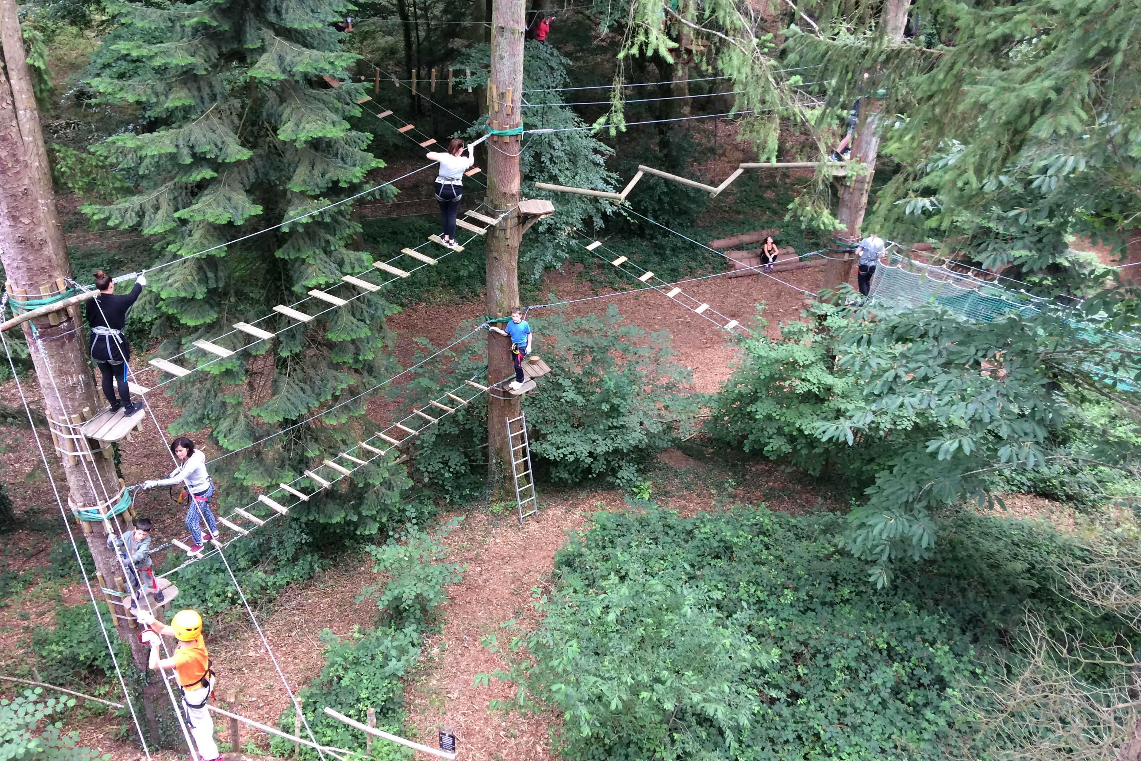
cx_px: 576
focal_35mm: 31
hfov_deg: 60.3
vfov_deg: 42.3
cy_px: 359
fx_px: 982
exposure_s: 1/33
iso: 50
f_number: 2.2
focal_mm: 4.15
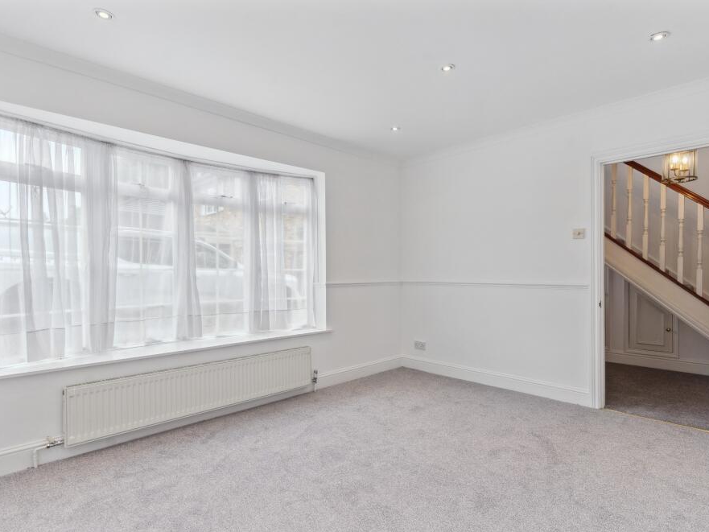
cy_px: 274
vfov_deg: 68.7
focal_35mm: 19
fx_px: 389
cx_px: 371
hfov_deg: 84.6
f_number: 6.3
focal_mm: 17
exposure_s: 1/160
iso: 800
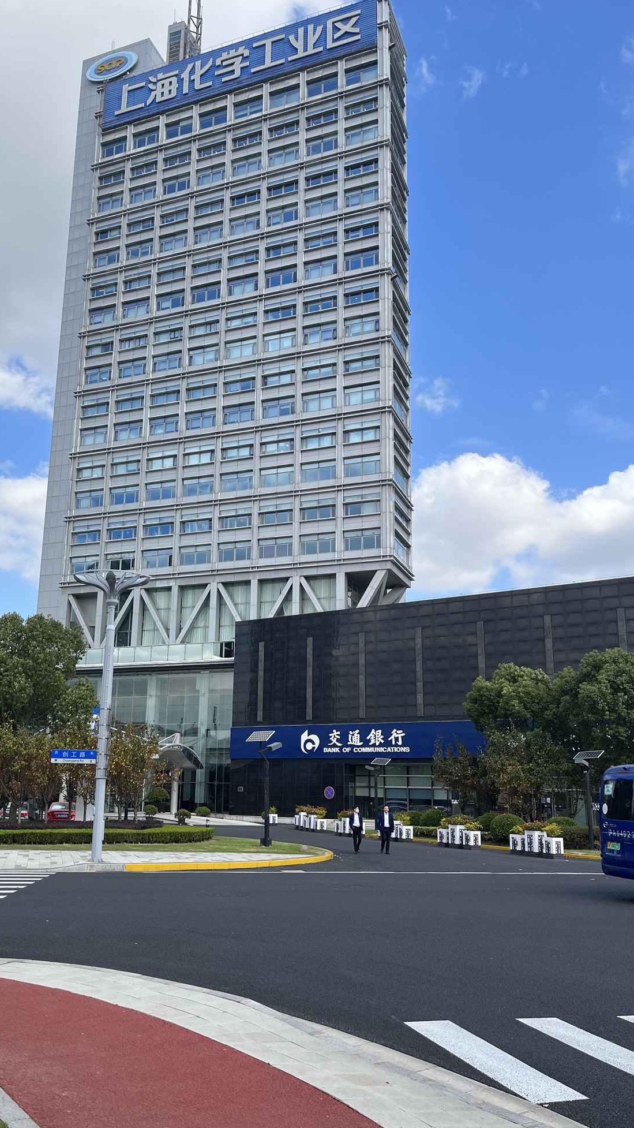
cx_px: 268
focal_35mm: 29
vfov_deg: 66.1
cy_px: 569
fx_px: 867
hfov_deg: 40.1
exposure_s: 1/2571
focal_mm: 5.1
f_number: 1.6
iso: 50
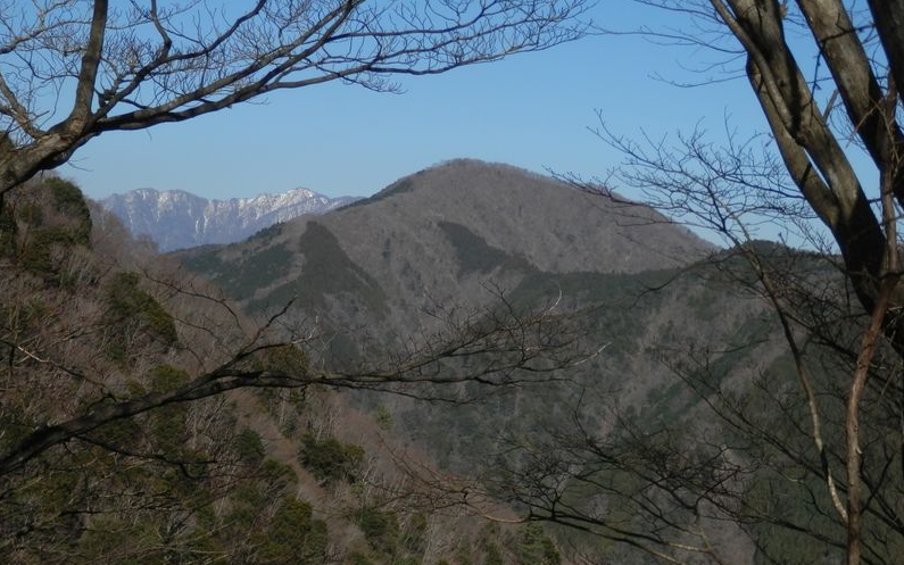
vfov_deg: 20.3
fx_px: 1577
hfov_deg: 32.0
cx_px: 450
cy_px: 330
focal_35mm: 64
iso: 80
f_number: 12
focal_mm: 10.8
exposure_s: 1/125
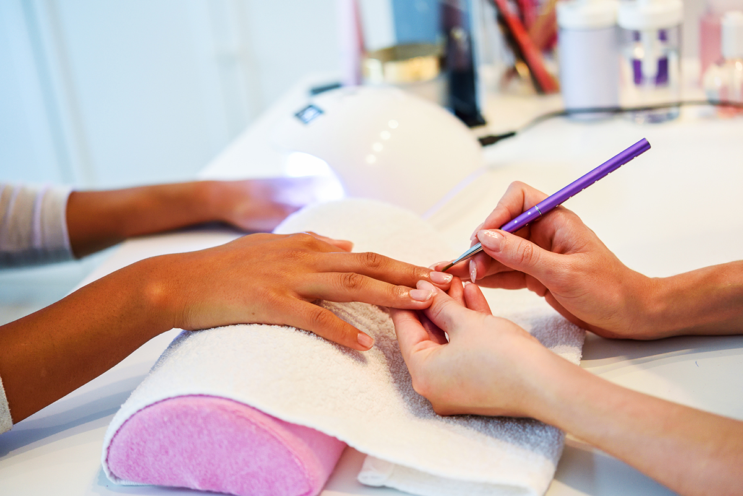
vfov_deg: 22.6
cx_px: 372
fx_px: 1239
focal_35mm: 60
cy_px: 248
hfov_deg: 33.4
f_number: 2.8
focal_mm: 60
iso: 1000
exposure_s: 1/250
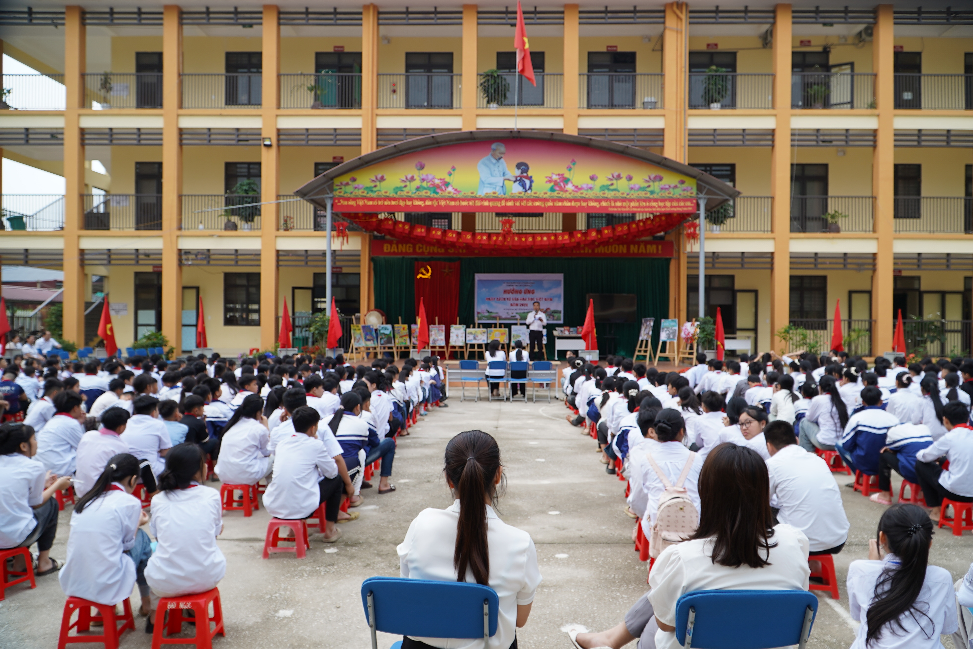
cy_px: 324
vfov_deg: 47.9
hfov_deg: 67.4
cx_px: 486
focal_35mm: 27
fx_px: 730
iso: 100
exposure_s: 1/160
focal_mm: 18
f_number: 4.5
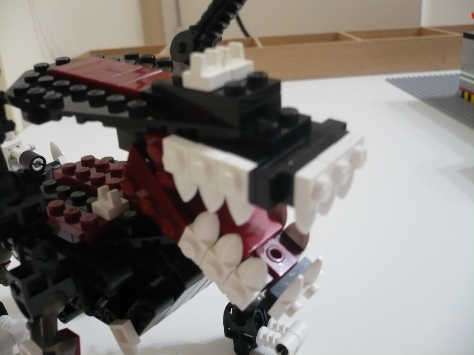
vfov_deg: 40.7
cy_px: 178
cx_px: 237
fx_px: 479
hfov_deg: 52.6
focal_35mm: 35
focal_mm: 5.8
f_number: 2.8
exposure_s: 1/8
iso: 250
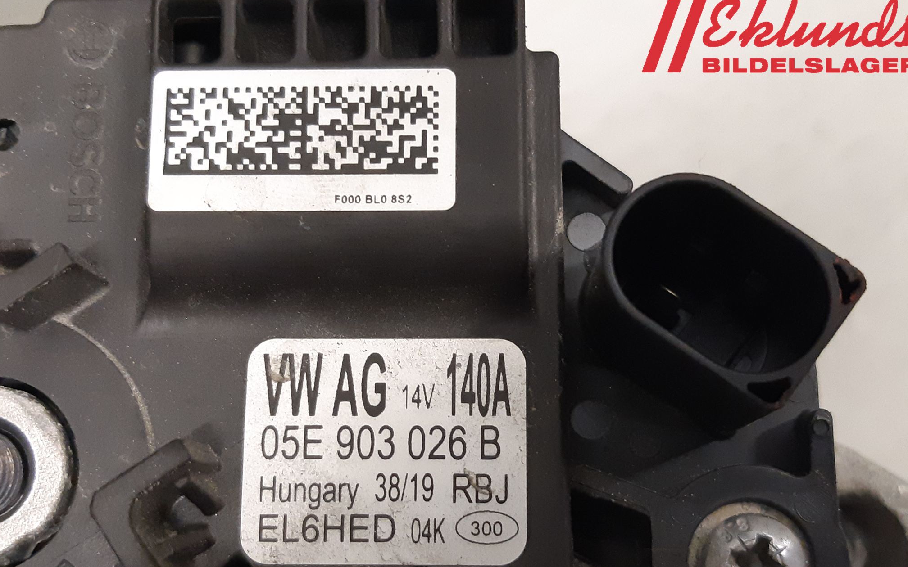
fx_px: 693
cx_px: 457
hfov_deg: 66.5
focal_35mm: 28
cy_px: 342
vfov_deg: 44.3
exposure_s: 1/50
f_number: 1.7
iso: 320
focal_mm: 3.93
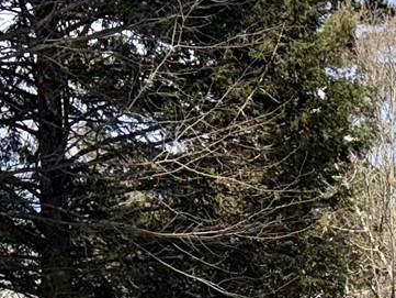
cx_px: 544
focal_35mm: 136
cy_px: 753
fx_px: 1556
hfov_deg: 13.8
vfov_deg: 9.5
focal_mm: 6.76
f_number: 1.78
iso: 80
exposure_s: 1/5814
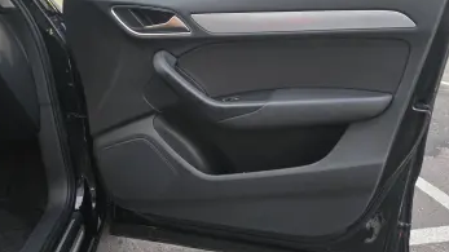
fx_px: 309
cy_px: 118
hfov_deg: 71.9
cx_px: 221
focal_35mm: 26
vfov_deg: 44.3
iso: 1600
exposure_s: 1/16.7
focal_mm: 6.3
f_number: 1.7
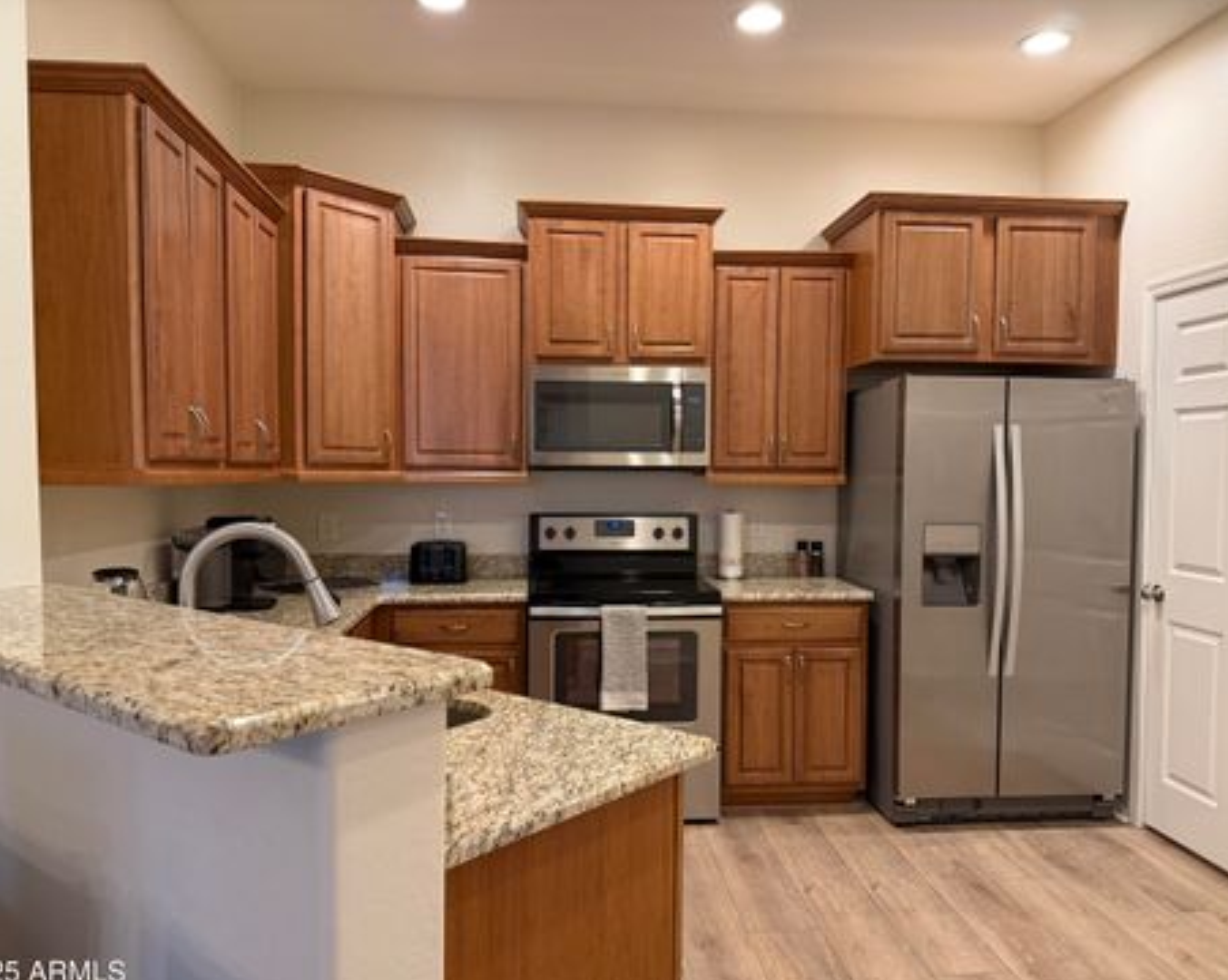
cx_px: 634
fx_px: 944
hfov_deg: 66.1
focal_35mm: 26
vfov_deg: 54.9
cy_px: 508
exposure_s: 1/60
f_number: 1.78
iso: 250
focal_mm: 6.76
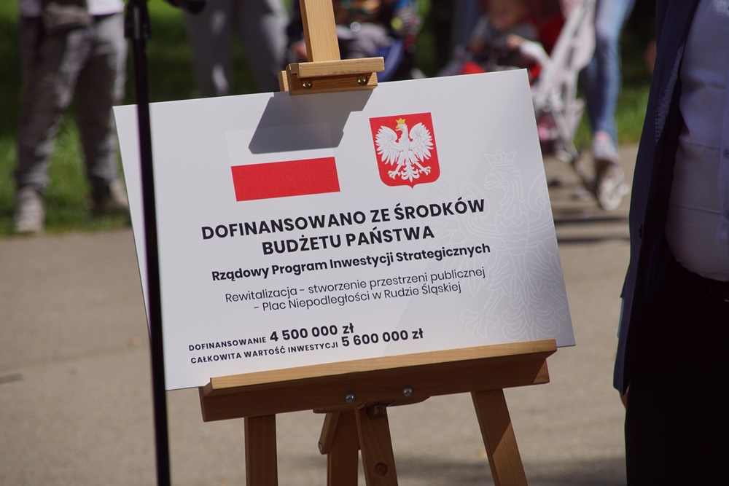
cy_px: 243
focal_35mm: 300
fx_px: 6075
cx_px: 364
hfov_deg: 6.9
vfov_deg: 4.6
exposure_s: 1/500
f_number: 8
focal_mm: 200
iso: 100
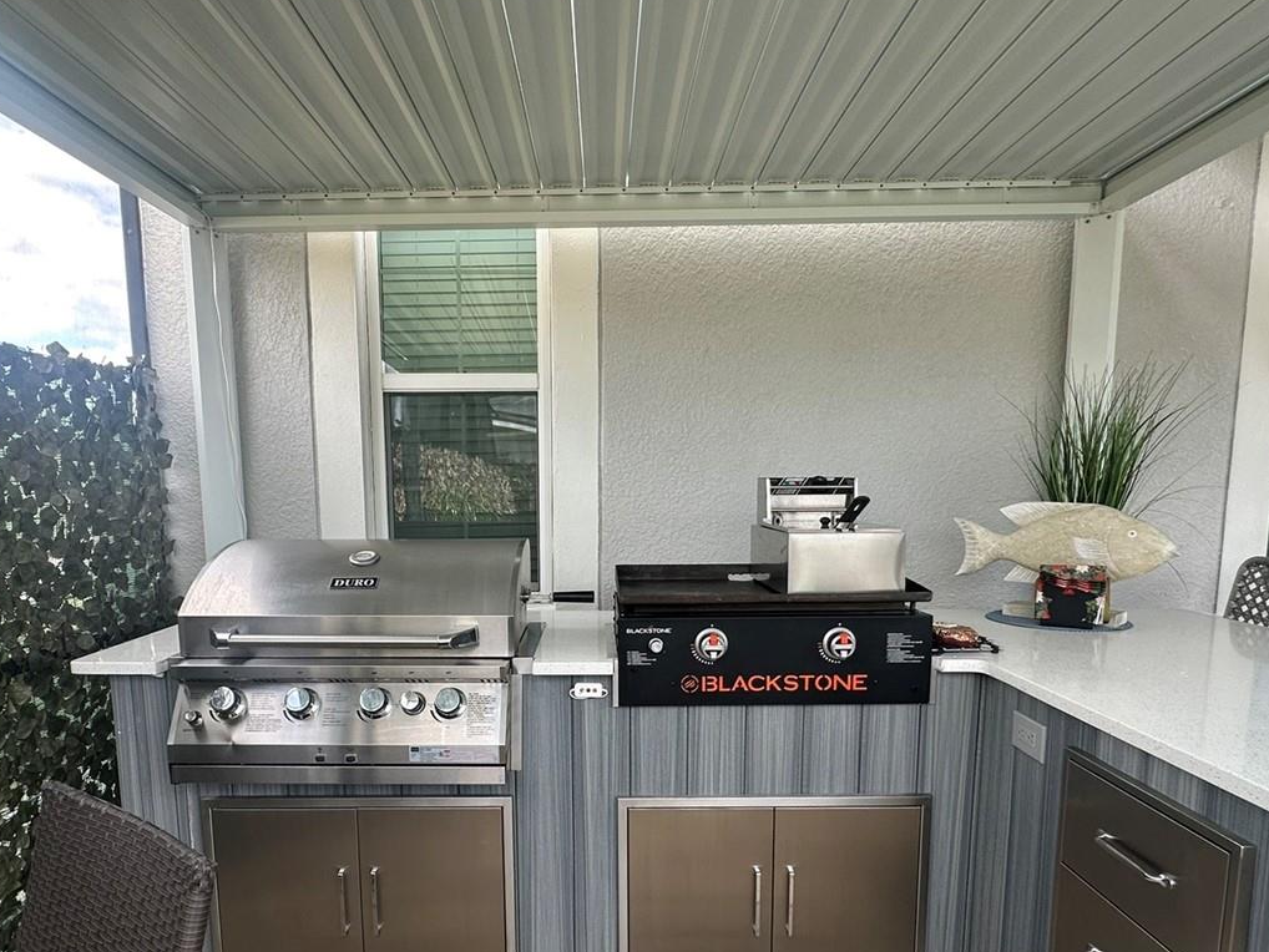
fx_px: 807
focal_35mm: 22
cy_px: 591
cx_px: 600
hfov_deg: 76.3
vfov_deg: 60.4
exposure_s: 1/99
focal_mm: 2.22
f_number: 2.2
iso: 50
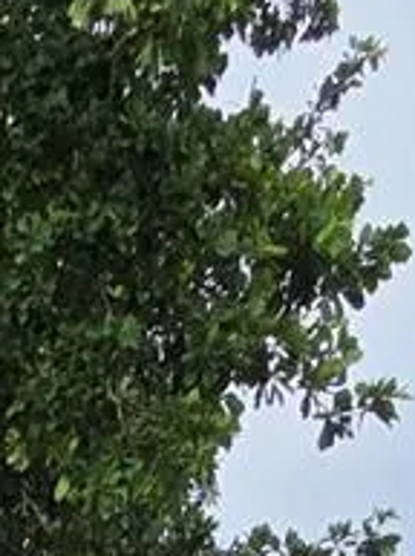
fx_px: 1299
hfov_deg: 15.5
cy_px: 1576
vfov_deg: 12.4
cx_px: -343
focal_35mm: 81
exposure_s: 1/736
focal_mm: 2.2
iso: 50
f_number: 2.2
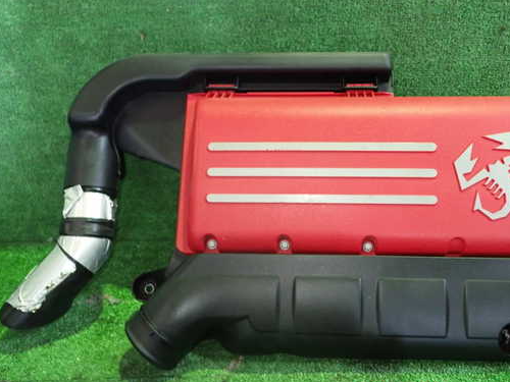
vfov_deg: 39.6
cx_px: 284
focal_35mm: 36
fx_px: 530
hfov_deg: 51.2
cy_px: 177
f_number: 2.3
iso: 800
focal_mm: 5.4
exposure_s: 1/30
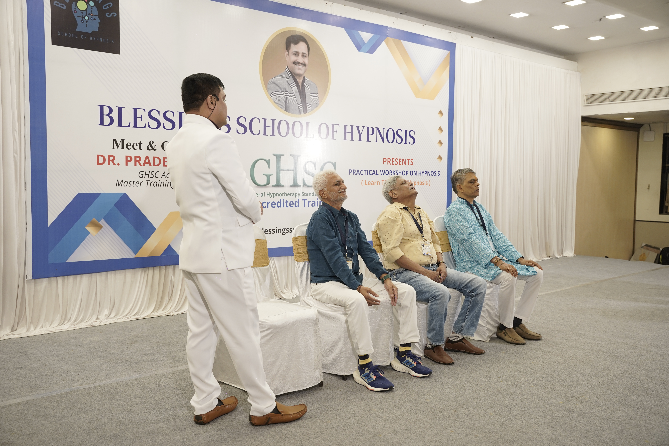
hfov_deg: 56.6
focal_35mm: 33
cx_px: 334
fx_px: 621
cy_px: 223
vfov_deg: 39.5
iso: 800
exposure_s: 1/100
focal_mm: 33.4
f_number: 4
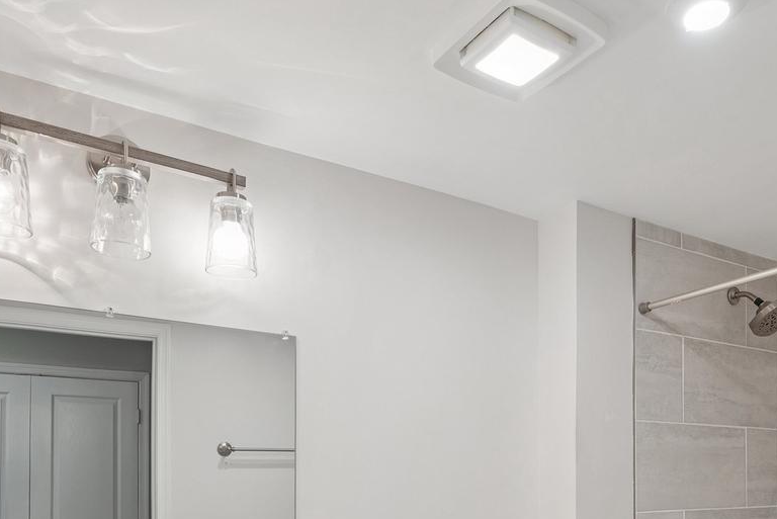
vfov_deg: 39.5
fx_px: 656
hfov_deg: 61.0
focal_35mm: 30
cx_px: 443
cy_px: 484
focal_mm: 16.2
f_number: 9
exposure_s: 1/6
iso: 250
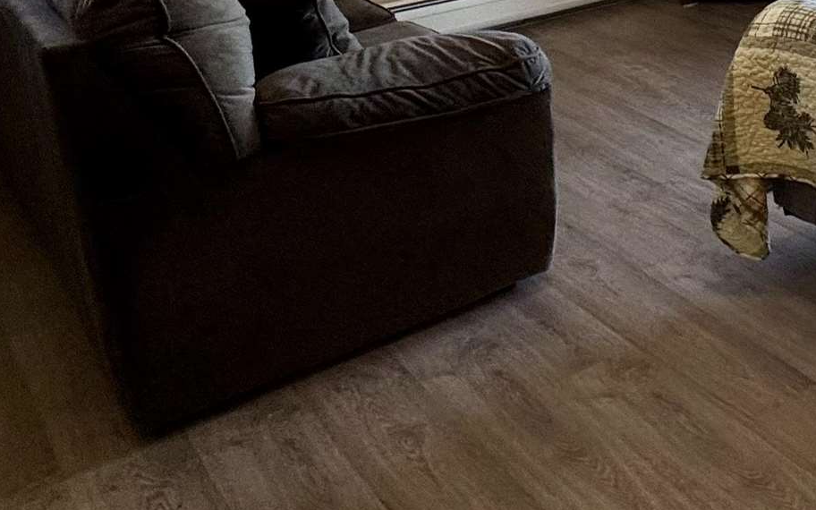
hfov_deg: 35.8
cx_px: 840
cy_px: -9
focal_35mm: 50
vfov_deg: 24.6
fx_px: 1112
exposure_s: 1/120
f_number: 2.2
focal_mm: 2.22
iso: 100
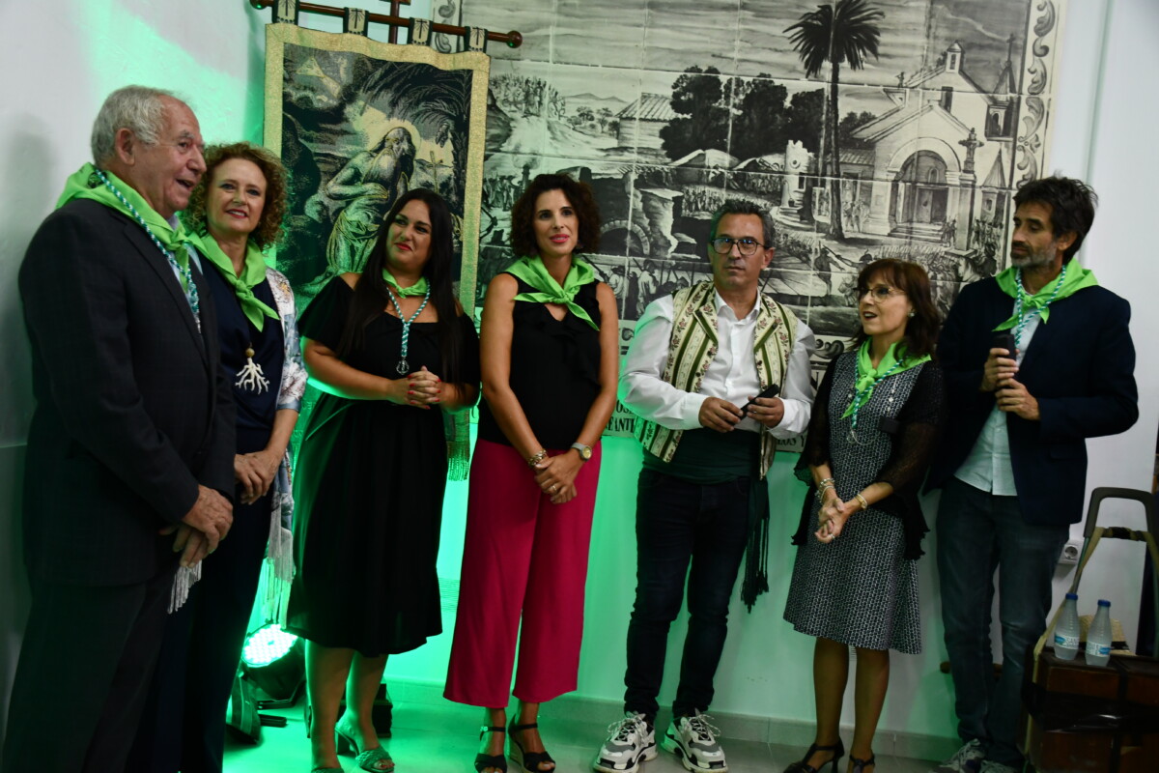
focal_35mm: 36
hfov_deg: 53.1
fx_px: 1159
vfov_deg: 36.9
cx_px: 580
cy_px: 386
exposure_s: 1/60
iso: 1000
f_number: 4
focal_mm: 24
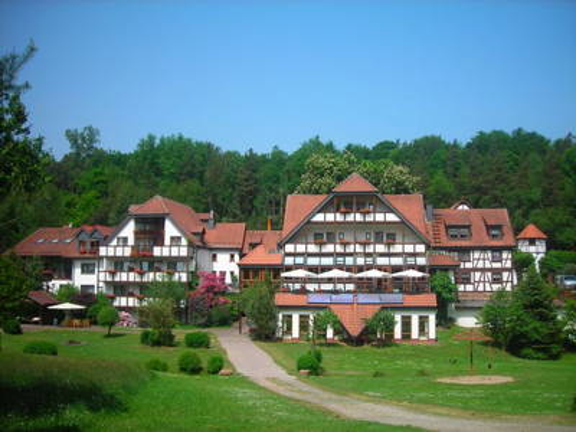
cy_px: 216
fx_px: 632
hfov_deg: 49.0
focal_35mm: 38
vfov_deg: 37.7
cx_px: 288
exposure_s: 1/163
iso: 50
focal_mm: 6.3
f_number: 6.4
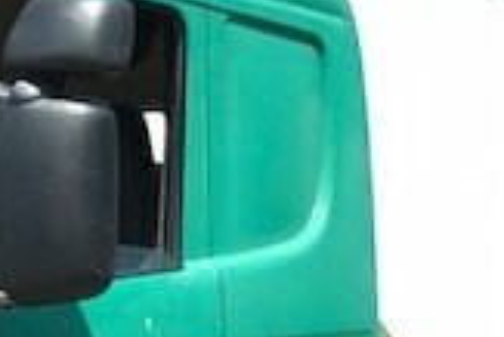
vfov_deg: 11.6
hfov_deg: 17.8
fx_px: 1597
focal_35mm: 114
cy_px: 467
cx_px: 90
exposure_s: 1/1623
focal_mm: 3.99
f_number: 1.8
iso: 20
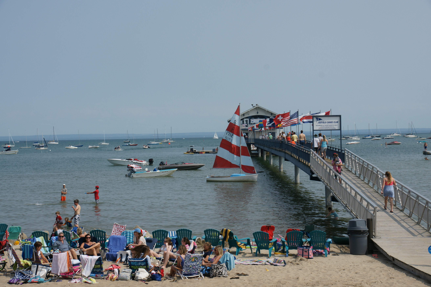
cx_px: 216
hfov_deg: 33.4
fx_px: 718
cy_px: 144
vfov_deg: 22.6
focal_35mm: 60
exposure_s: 1/500
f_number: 11
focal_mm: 40
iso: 200
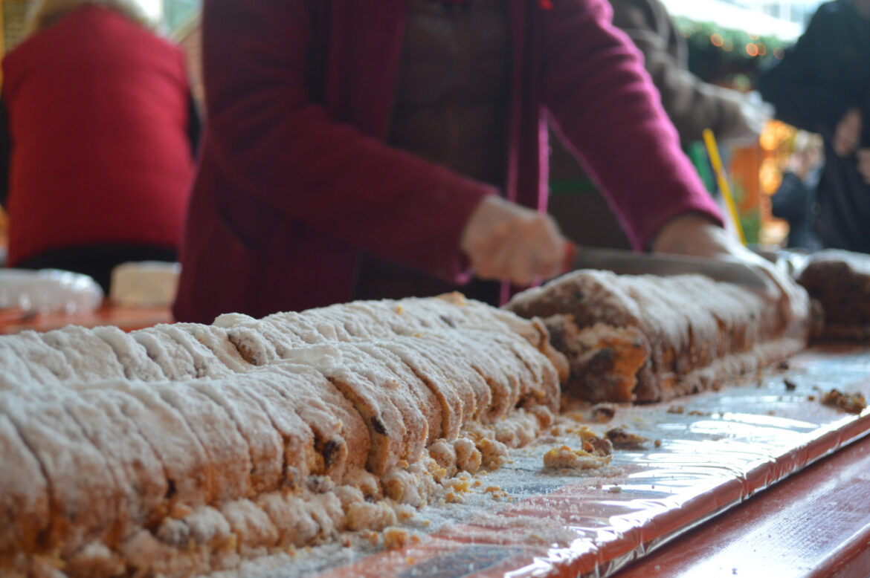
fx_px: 1268
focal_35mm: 52
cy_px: 289
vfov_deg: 25.7
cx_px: 435
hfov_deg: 37.9
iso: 400
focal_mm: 35
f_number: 5
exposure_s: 1/25
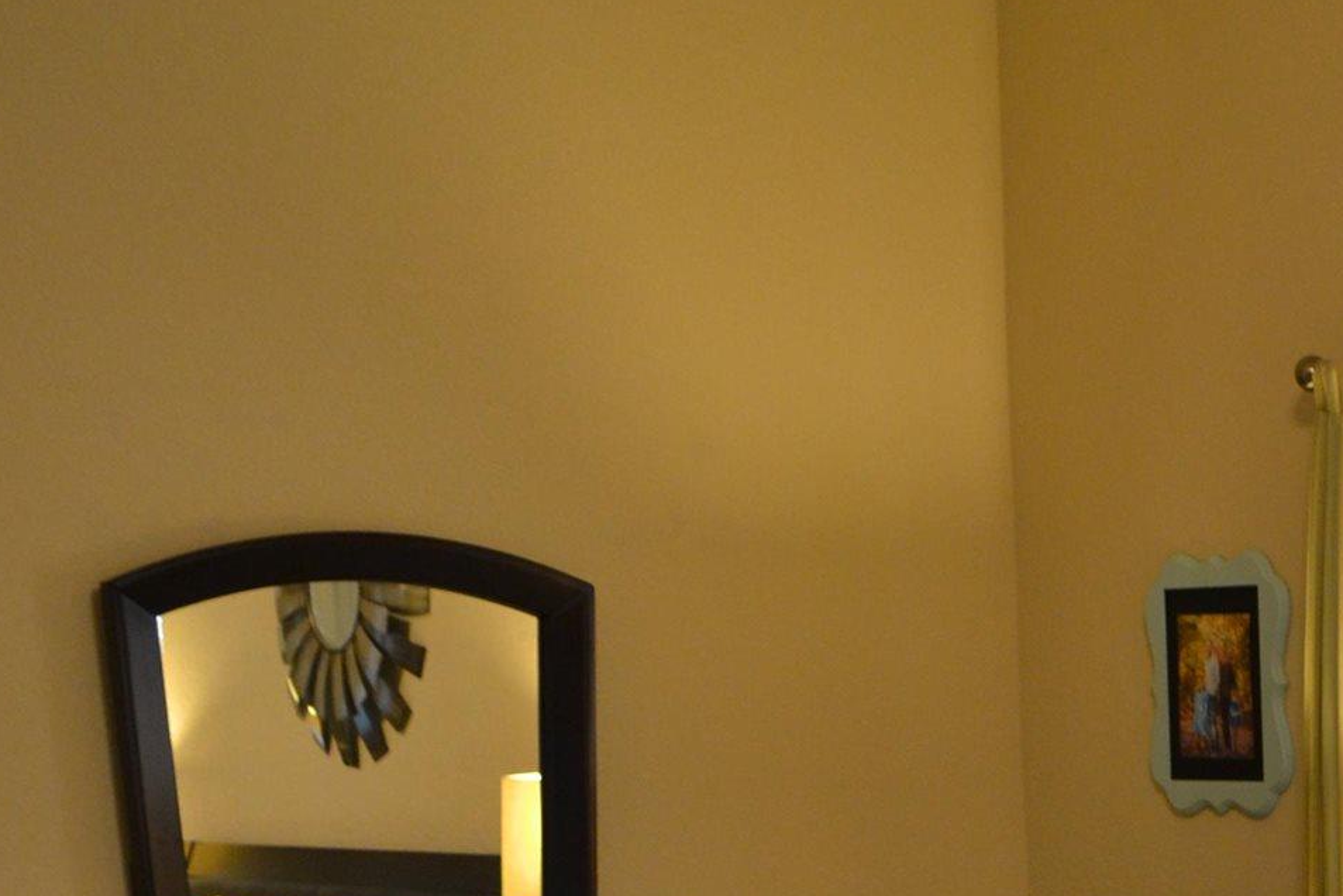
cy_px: 1293
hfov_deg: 21.7
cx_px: 1605
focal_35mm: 87
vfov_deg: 14.7
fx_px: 3246
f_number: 3.5
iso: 400
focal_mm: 18
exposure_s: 1/25
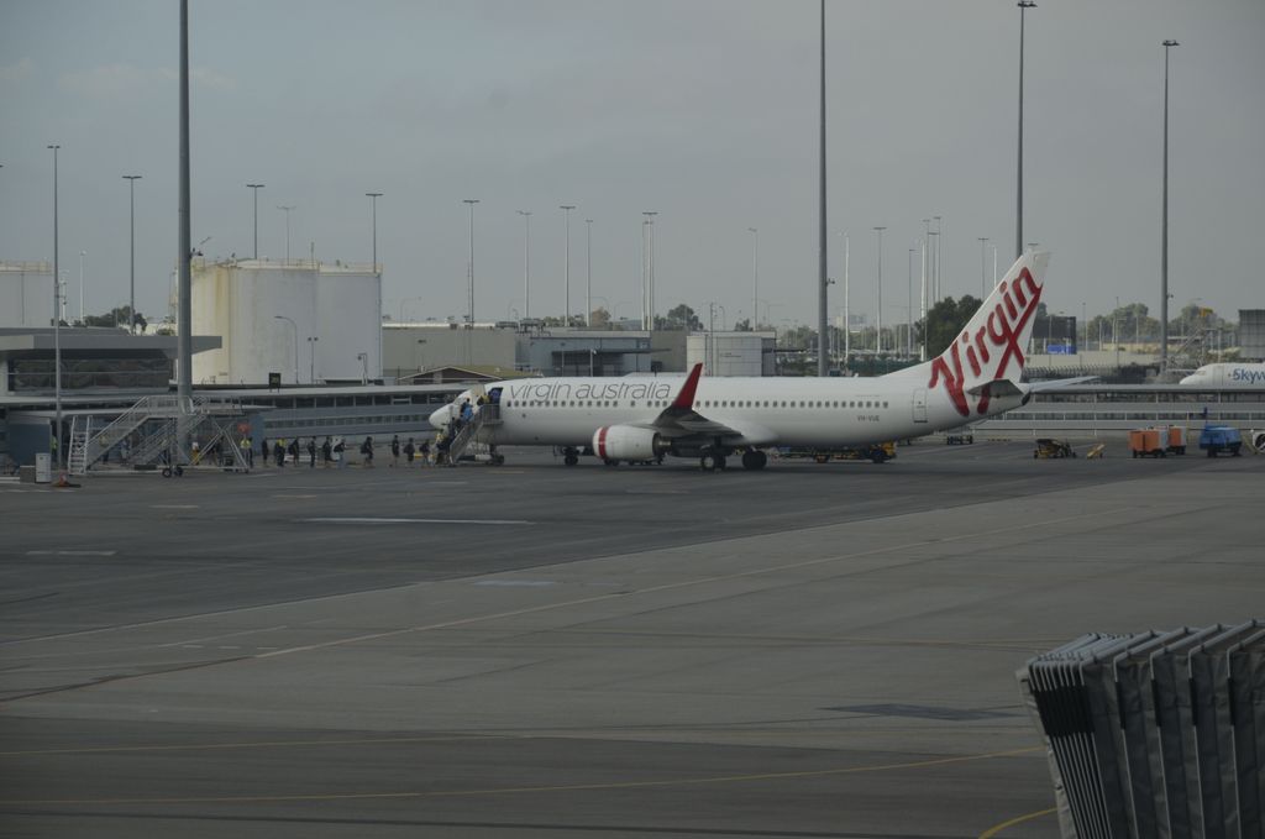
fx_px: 5525
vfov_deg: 8.7
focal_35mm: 158
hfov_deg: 13.1
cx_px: 632
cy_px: 420
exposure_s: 1/250
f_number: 8
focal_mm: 105
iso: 200
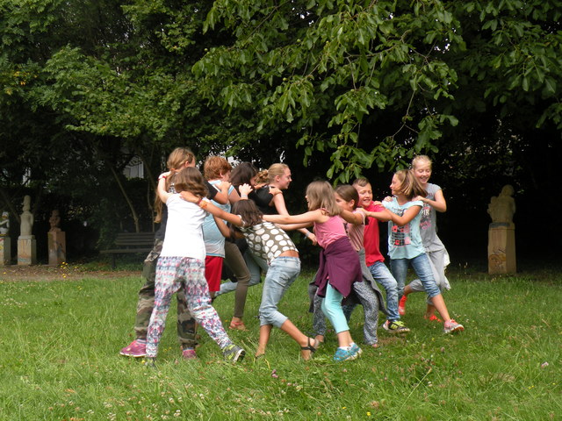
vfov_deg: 26.1
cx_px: 281
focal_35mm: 56
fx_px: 909
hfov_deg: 34.3
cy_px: 210
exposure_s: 1/212
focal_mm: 9.8
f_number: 5
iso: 64
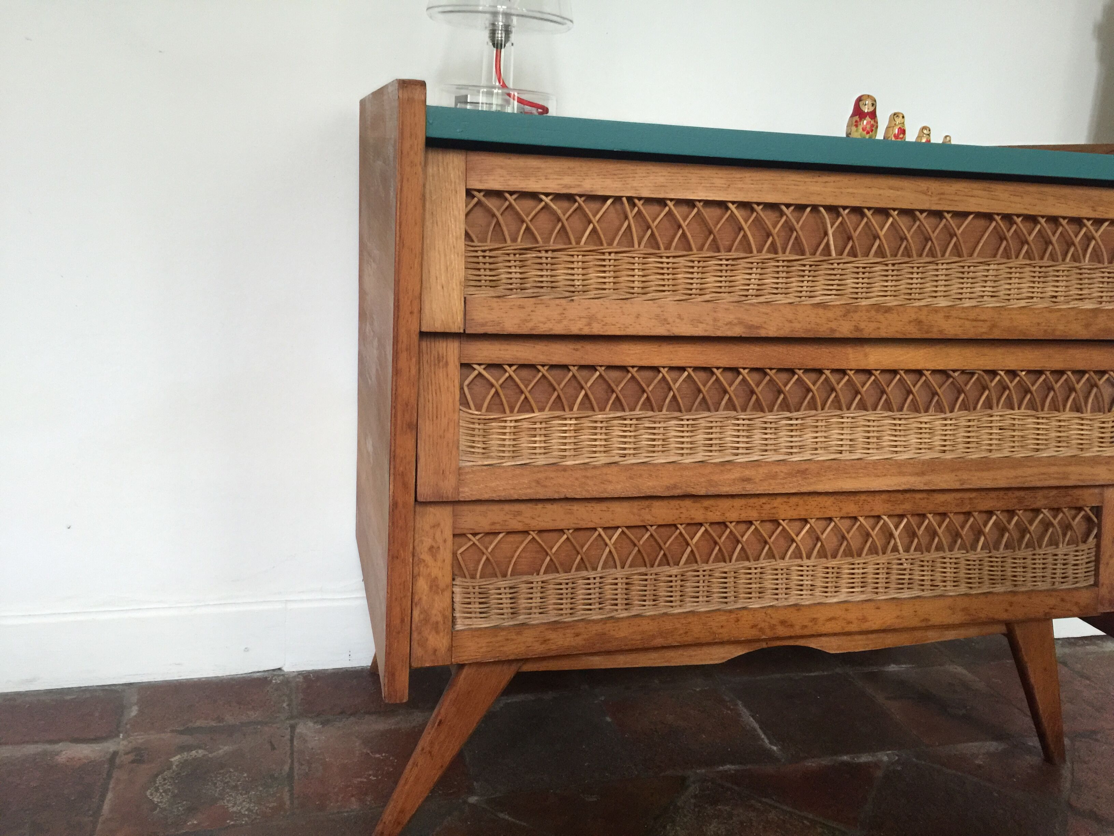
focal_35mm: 29
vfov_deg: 48.2
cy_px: 418
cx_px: 557
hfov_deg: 61.7
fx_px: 933
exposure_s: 1/10
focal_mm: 4.15
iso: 100
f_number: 2.2
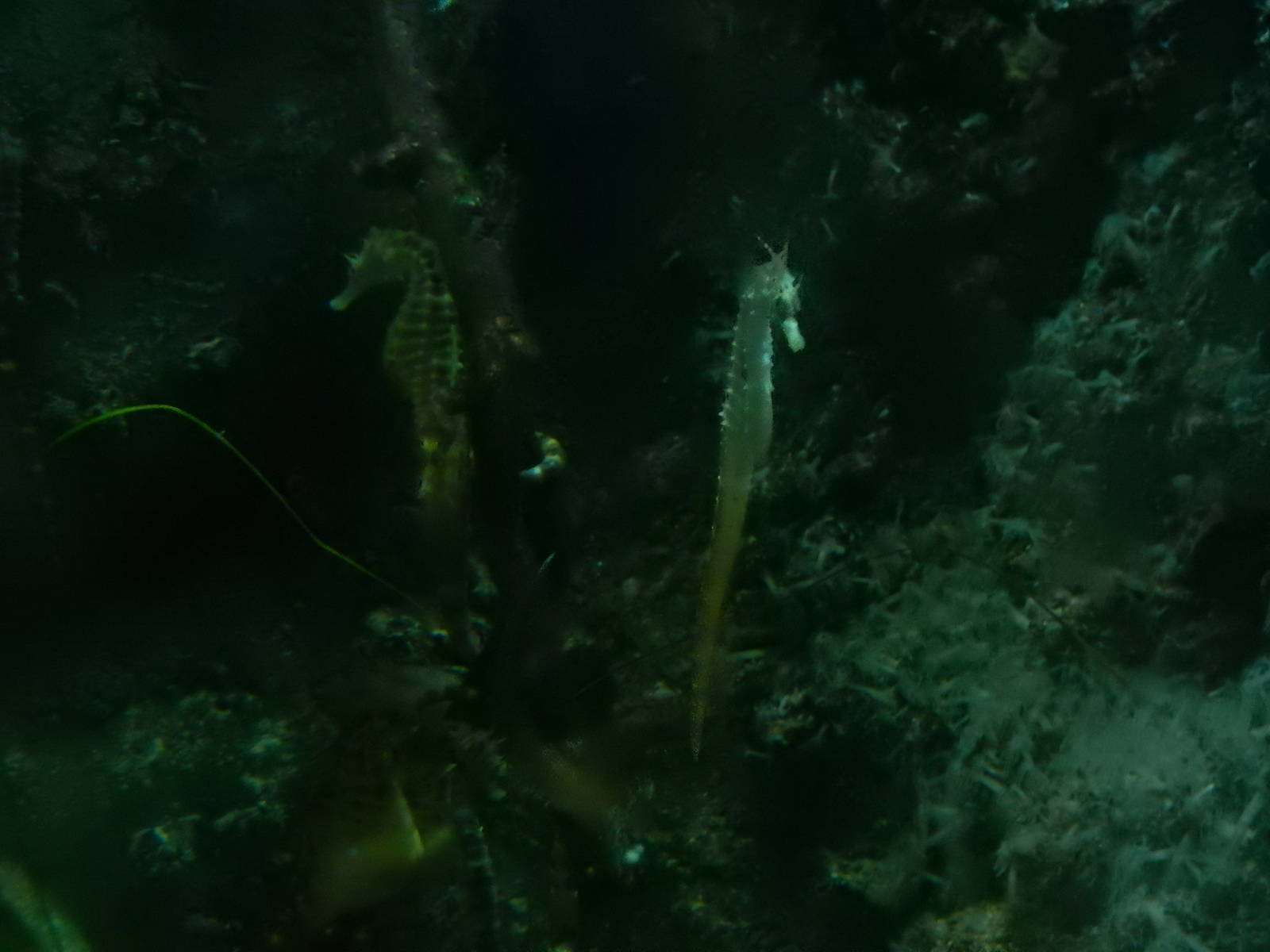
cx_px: 635
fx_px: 2128
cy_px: 476
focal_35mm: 58
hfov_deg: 33.2
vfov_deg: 25.2
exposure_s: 1/8
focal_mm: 10.4
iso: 1600
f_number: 4.6
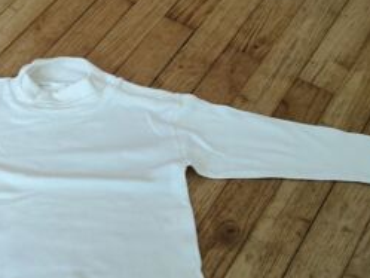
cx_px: 58
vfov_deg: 28.0
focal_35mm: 52
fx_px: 556
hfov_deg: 35.2
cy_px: 165
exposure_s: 1/30
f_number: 1.8
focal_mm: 3.95
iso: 200
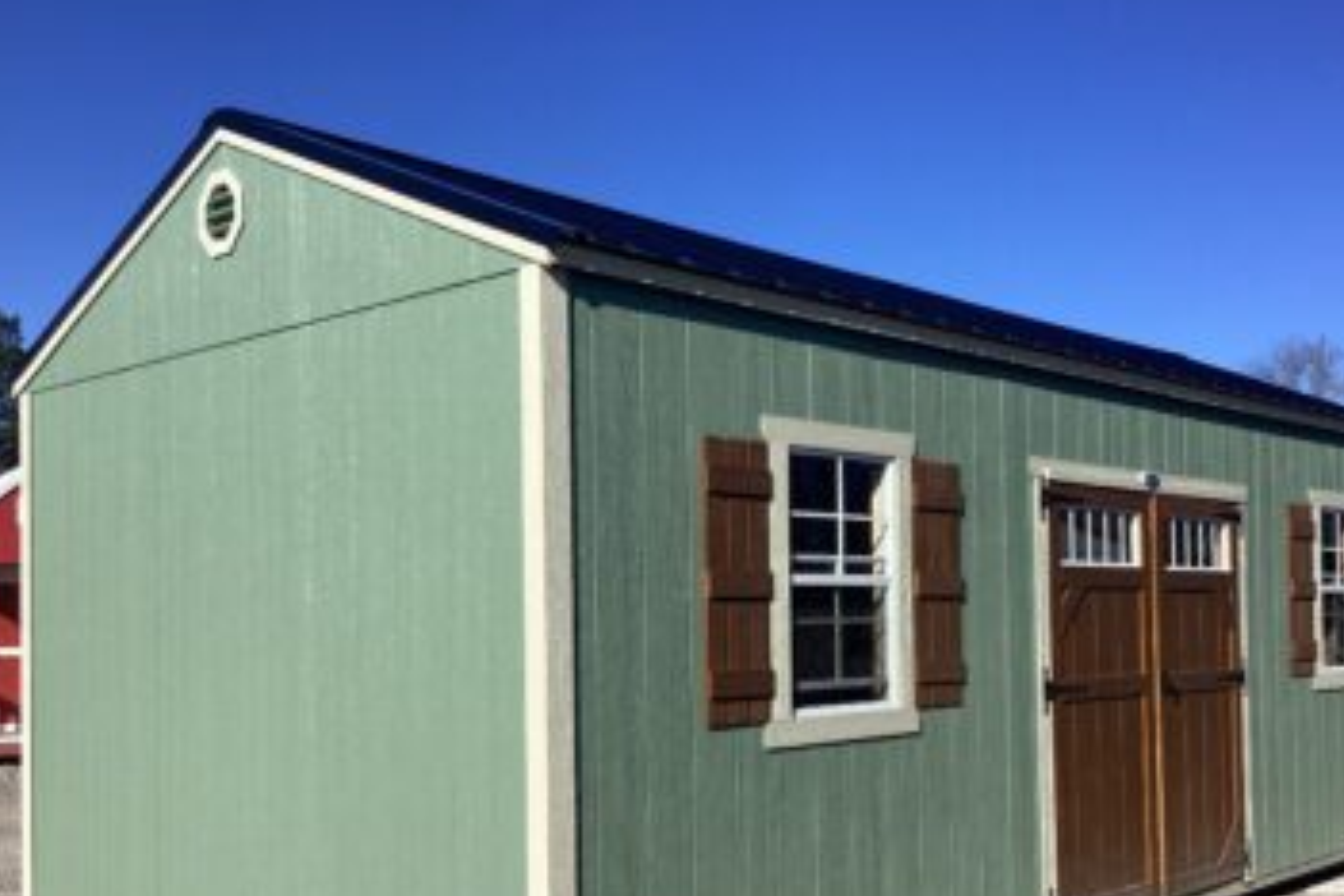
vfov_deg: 33.1
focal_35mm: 40
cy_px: 590
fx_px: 1493
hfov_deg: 48.4
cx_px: 733
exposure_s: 1/1942
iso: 25
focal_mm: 3.3
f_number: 2.4
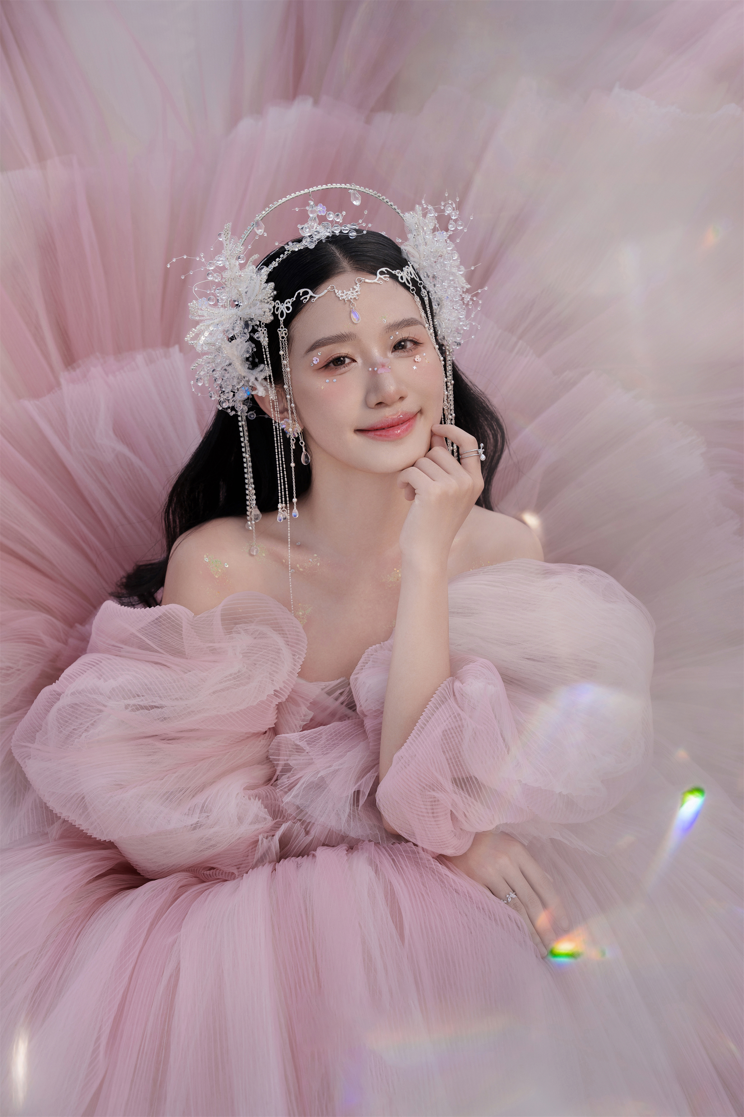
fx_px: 2077
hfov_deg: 20.3
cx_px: 372
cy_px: 558
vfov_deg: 30.1
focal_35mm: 67
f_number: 4.5
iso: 160
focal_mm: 67
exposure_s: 1/640
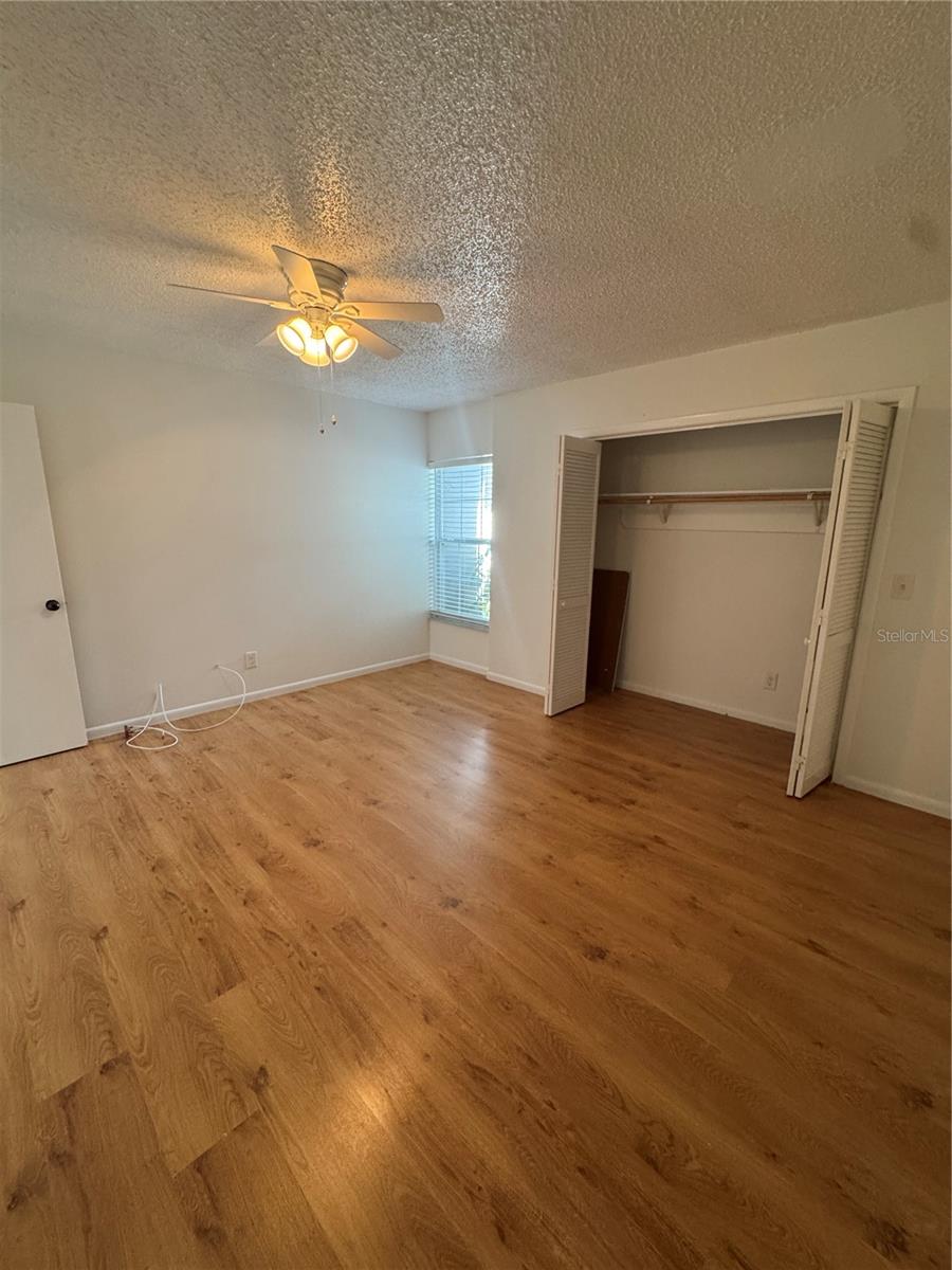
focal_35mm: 14
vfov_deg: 102.1
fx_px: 513
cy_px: 635
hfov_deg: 85.7
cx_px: 476
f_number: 2.2
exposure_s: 1/60
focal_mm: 2.22
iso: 250
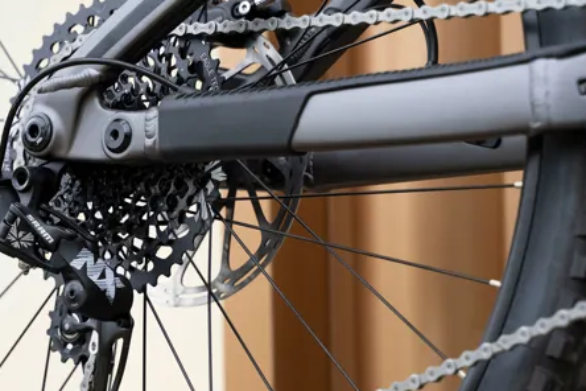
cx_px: 161
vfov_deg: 10.2
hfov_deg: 15.1
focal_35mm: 135
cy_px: 204
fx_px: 2197
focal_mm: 75
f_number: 4
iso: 1250
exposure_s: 1/3200
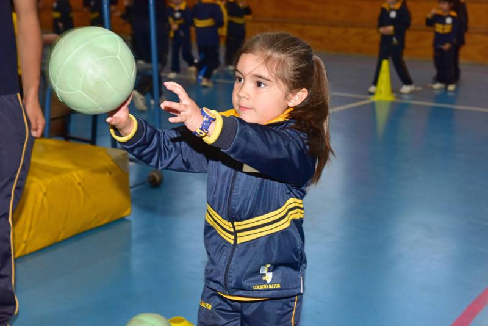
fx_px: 841
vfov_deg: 21.9
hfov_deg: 32.4
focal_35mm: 62
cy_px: 163
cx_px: 244
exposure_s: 1/200
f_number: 7.1
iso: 2000
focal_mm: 62
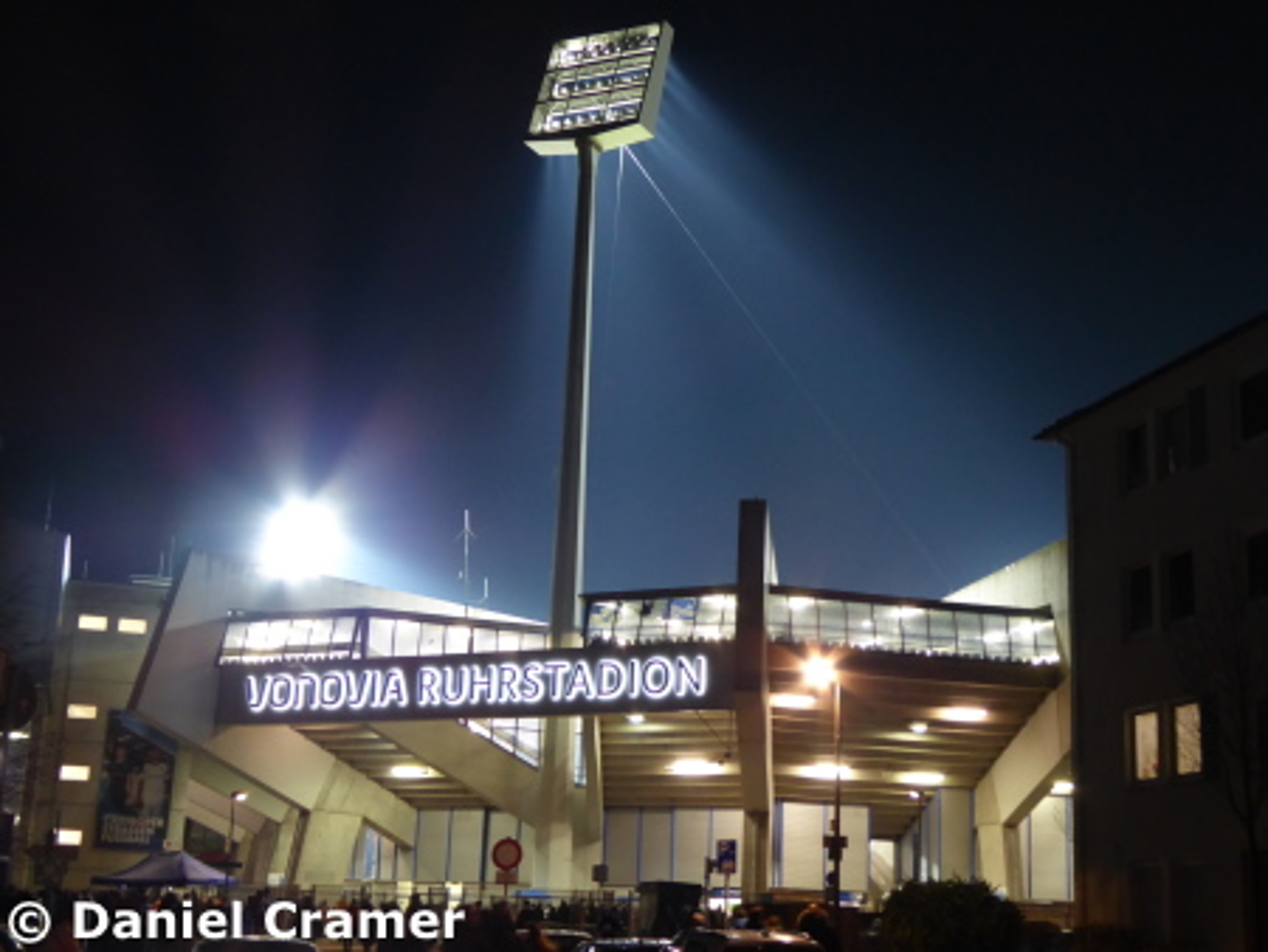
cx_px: 634
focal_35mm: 50
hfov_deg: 38.2
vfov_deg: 29.1
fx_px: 1833
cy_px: 476
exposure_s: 1/5
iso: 400
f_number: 4.1
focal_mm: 9
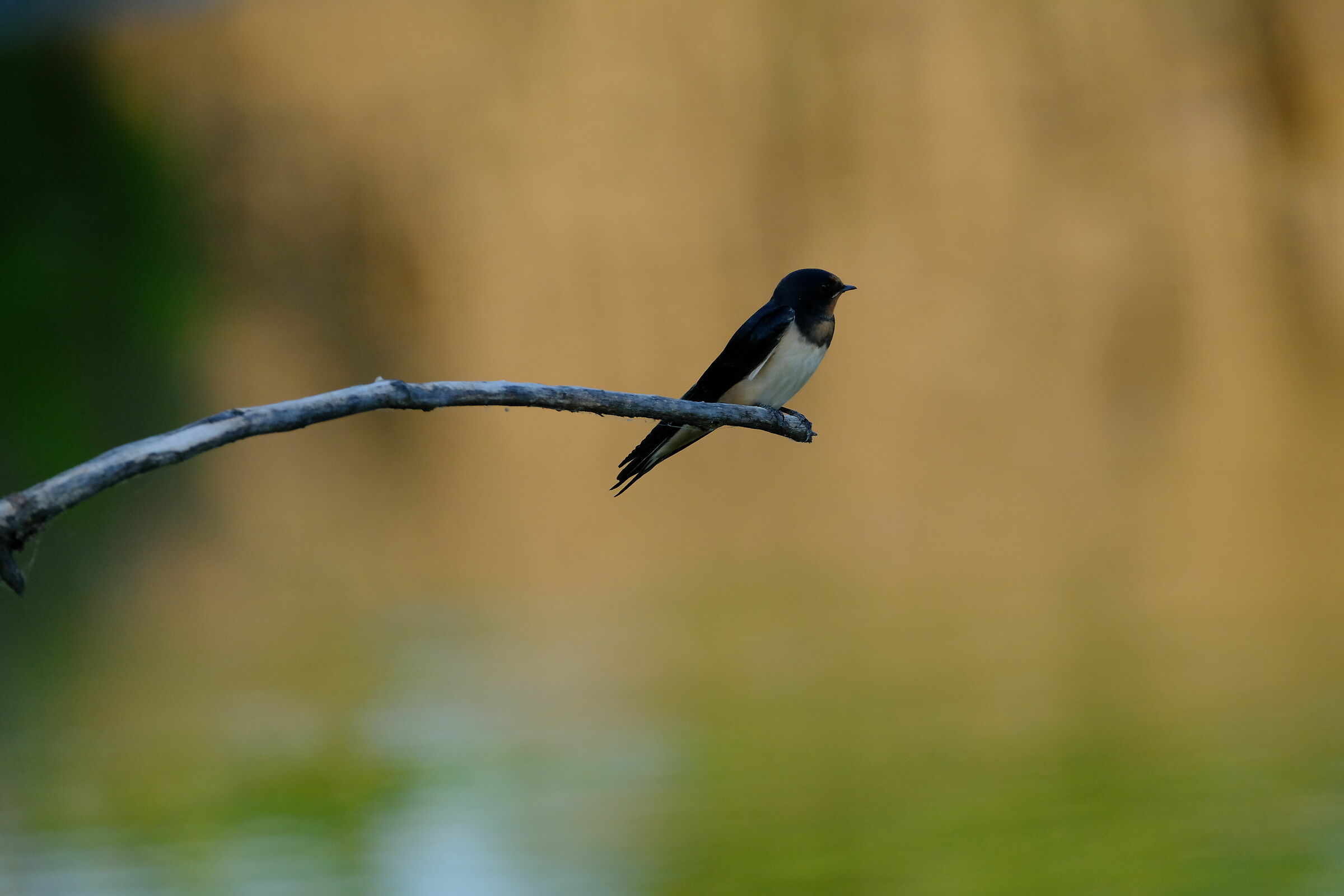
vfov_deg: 2.3
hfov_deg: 3.4
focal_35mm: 600
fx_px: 22398
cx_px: 672
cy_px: 448
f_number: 7.1
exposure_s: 1/800
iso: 1000
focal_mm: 400
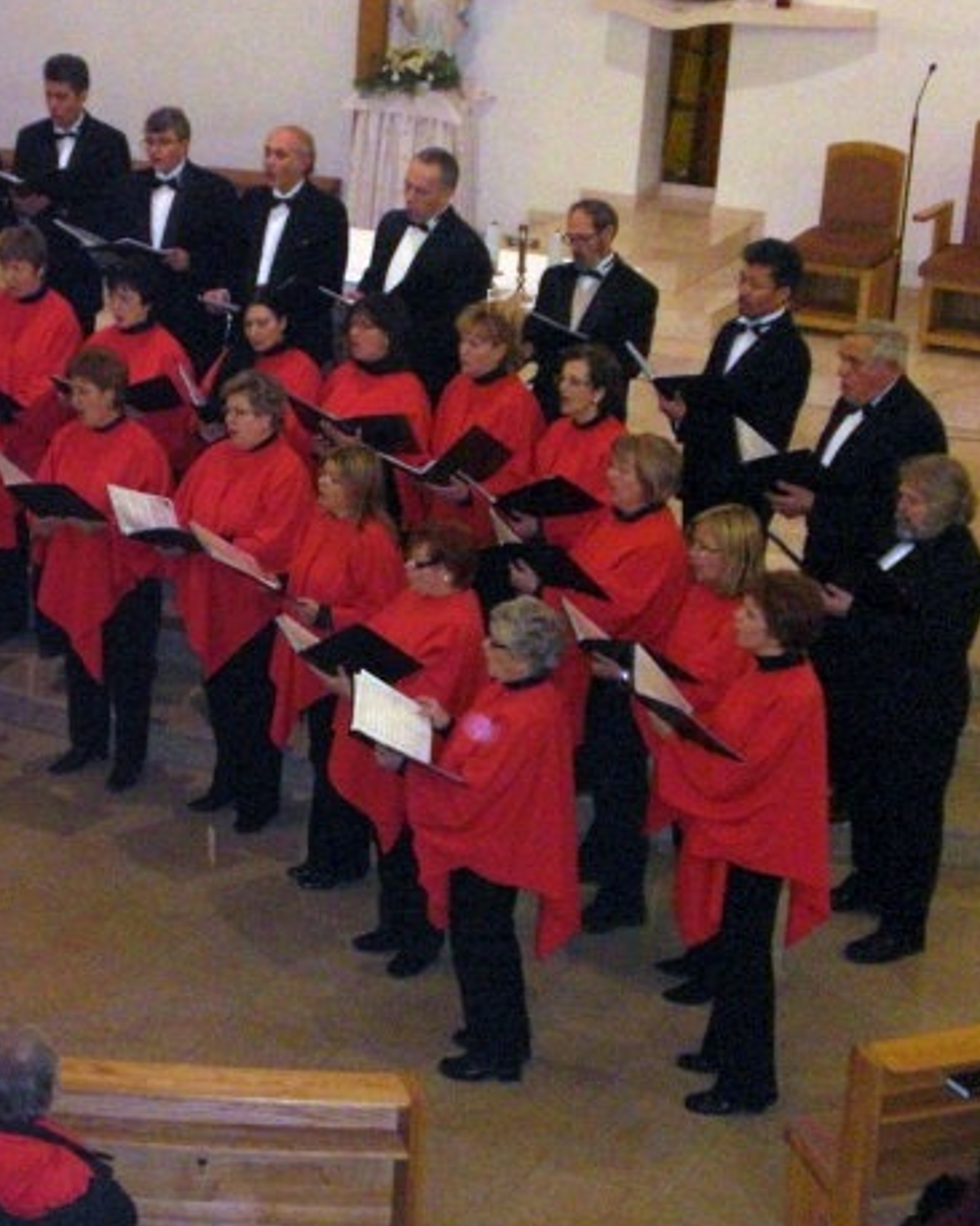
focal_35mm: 86
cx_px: 190
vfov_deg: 22.2
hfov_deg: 17.7
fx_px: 3120
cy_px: 610
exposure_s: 1/60
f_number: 4
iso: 200
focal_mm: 10.4
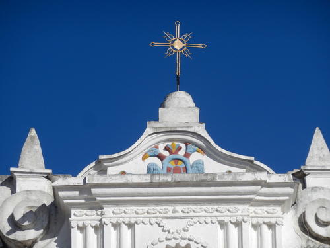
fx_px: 2088
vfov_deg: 6.8
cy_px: 124
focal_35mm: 219
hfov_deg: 9.0
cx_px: 165
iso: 125
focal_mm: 39.1
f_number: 5.7
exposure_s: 1/1250
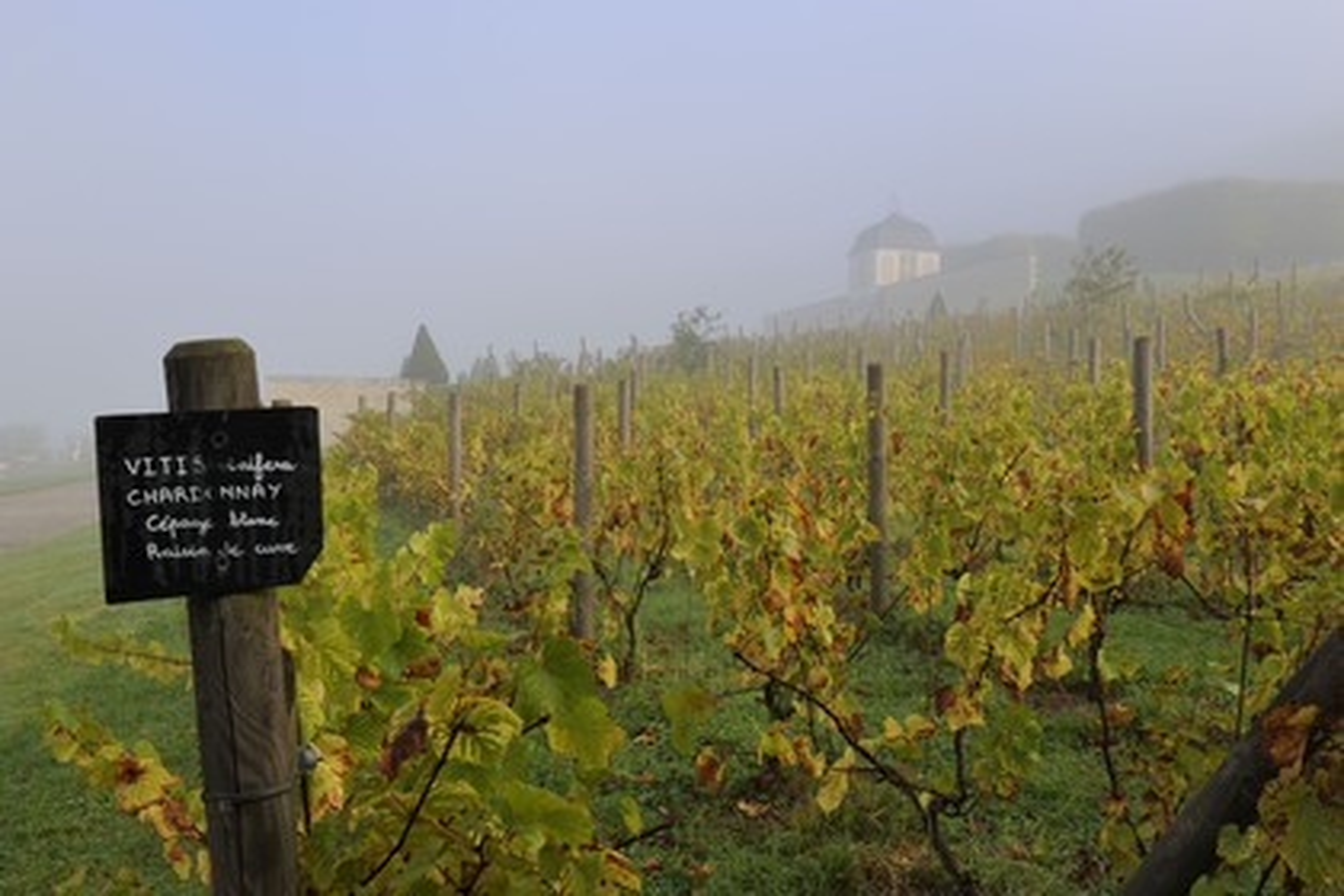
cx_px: 672
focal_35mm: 36
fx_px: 1344
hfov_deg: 53.1
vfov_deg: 36.9
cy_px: 448
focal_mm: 36
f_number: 11
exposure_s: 1/80
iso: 200
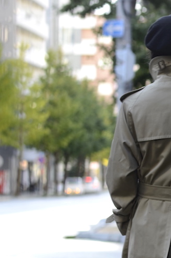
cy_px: 228
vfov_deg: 7.8
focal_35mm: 265
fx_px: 1899
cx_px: 161
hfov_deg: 5.1
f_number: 1.8
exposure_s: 1/100
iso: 125
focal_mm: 85
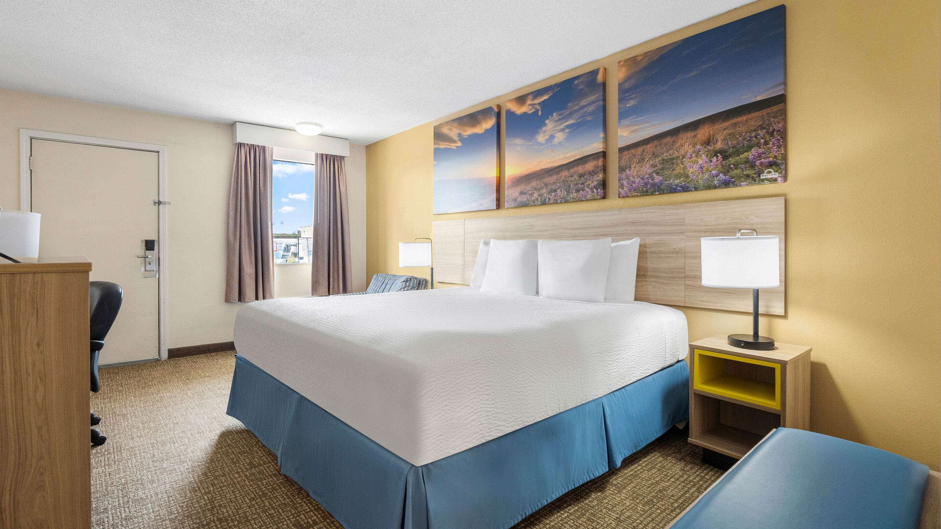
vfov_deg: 63.8
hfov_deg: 95.9
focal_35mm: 17
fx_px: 424
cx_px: 454
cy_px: 243
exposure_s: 1/100
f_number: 4
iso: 800
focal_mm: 10
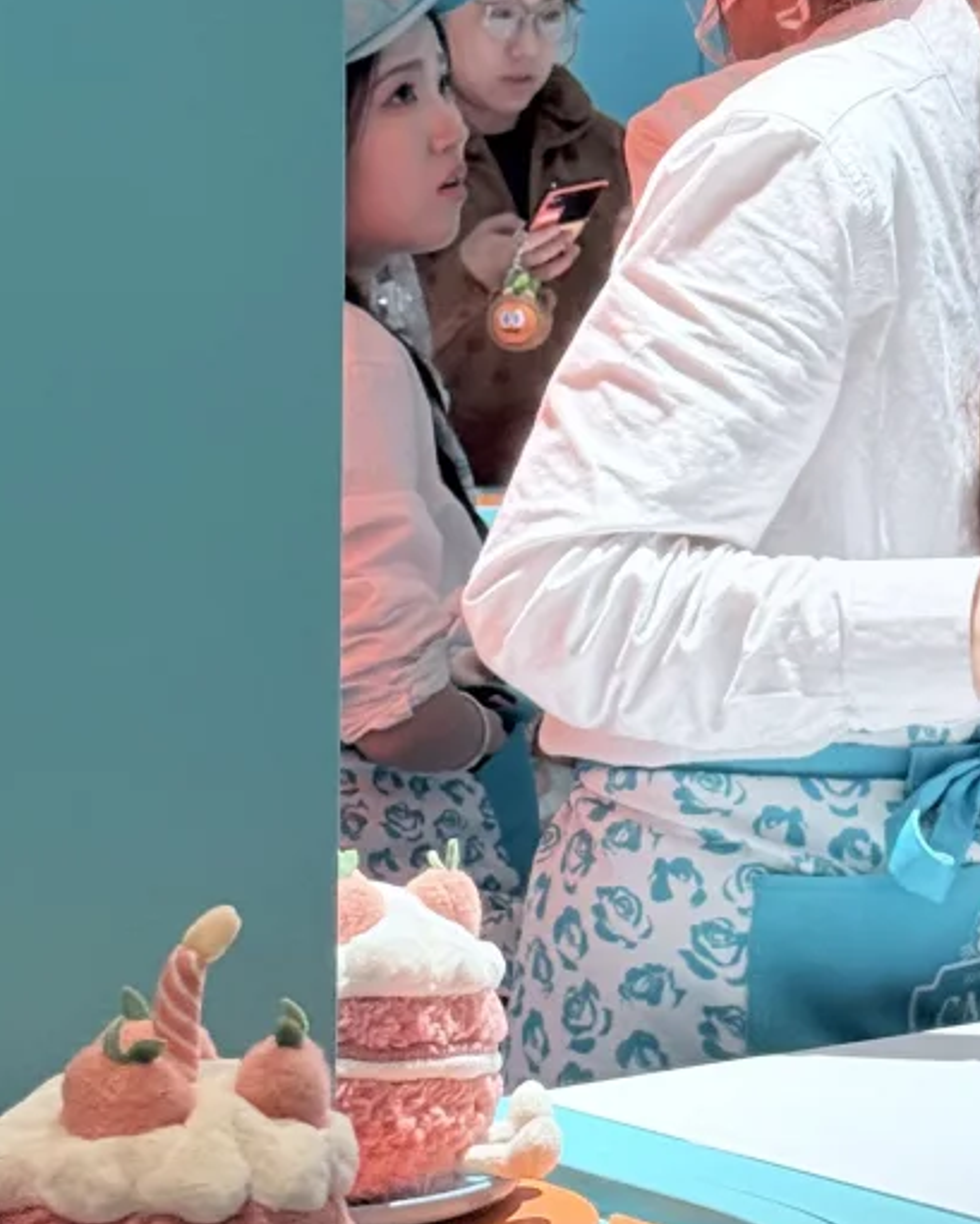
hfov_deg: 11.5
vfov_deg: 14.4
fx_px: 4784
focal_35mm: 132
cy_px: 24
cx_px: 1040
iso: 100
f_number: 1.78
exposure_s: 1/212
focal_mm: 6.76
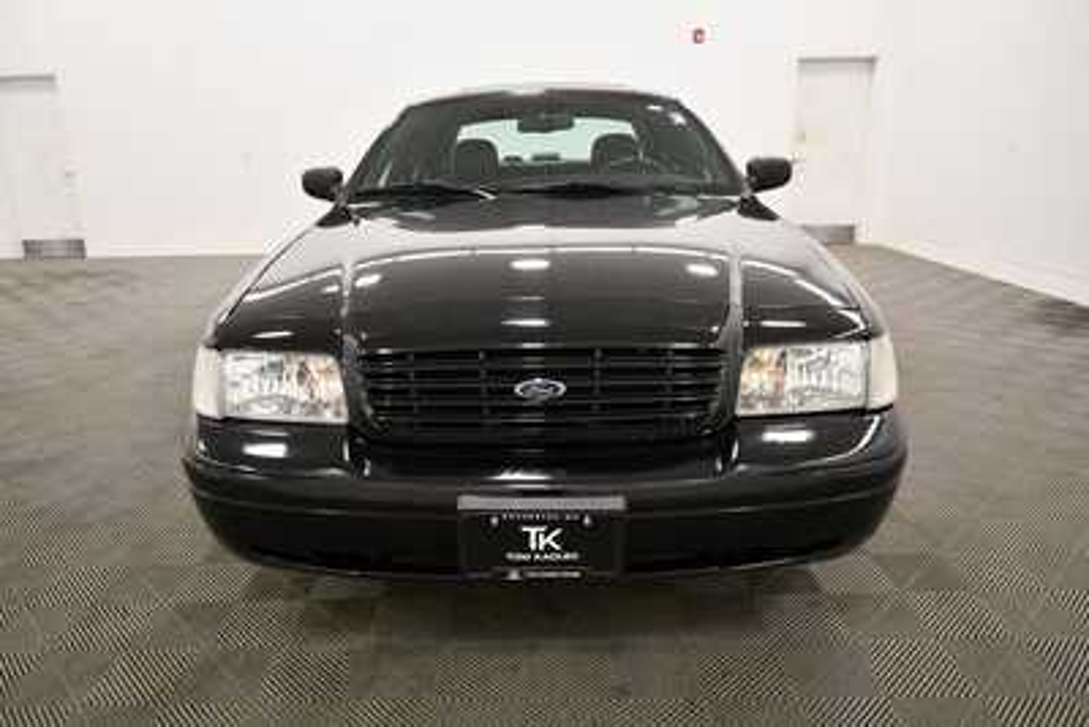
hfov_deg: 71.5
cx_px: 544
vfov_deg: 51.3
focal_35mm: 25
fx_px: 756
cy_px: 364
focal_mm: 17
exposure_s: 1/125
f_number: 5.3
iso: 1000
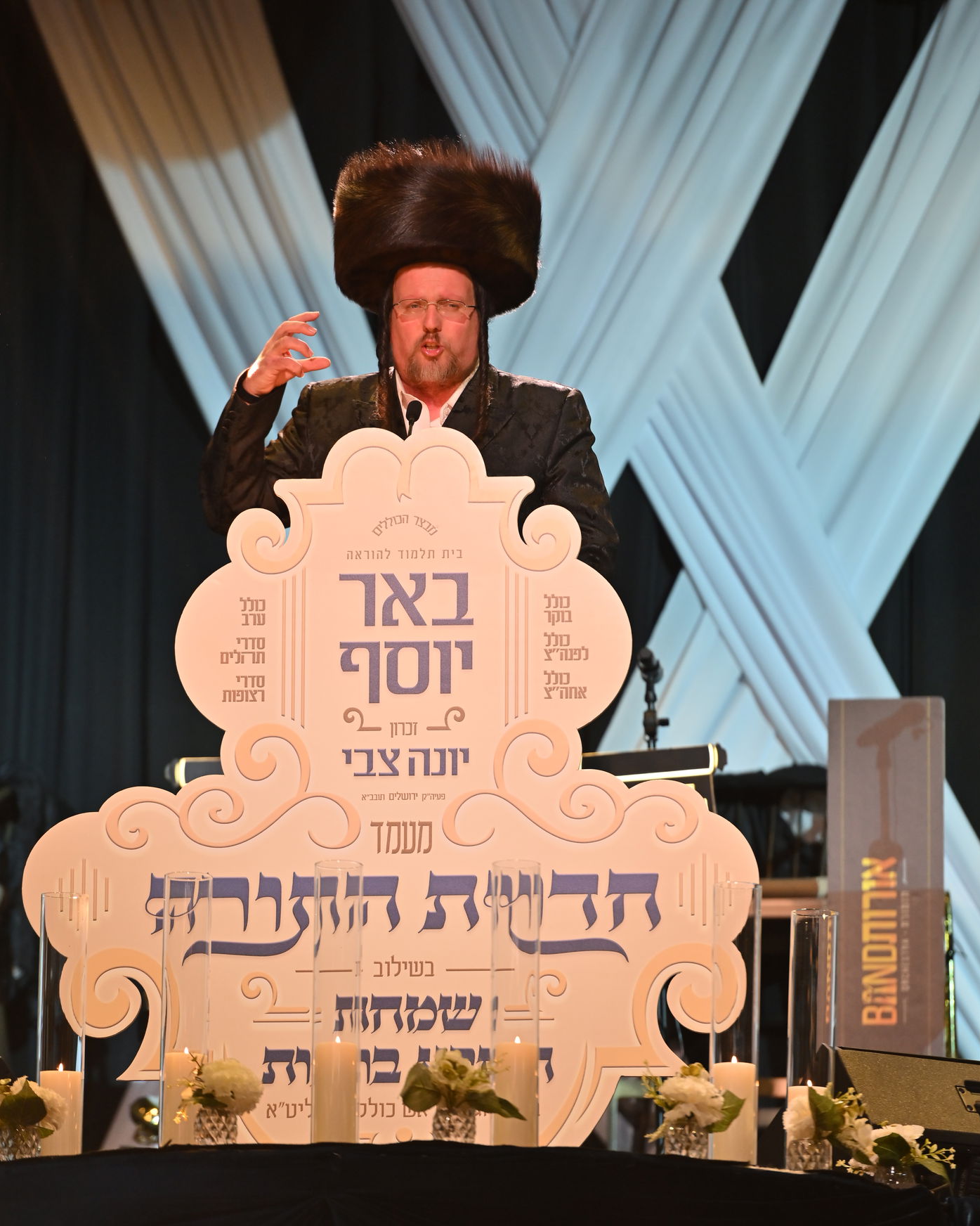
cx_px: 491
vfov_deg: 8.6
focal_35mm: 226
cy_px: 631
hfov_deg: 6.8
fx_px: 8194
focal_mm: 200
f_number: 3.5
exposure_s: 1/250
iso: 800
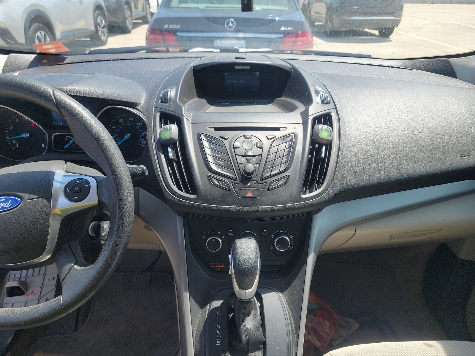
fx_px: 329
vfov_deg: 56.8
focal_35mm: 24
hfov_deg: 71.6
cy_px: 178
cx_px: 238
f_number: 1.8
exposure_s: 1/269
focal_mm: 6.7
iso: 50
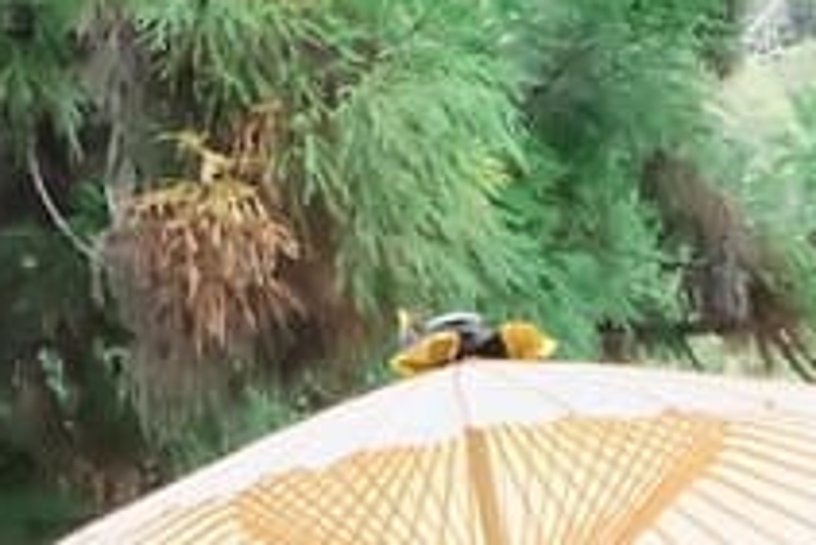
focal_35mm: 266
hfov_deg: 7.7
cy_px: 1349
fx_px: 6033
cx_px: 971
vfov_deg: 5.0
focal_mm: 26.2
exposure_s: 1/80
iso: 3200
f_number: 5.6
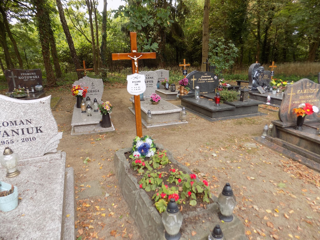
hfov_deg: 73.9
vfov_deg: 58.9
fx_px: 213
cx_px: 160
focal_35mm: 23
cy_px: 120
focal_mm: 4
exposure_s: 1/100
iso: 80
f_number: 3.1
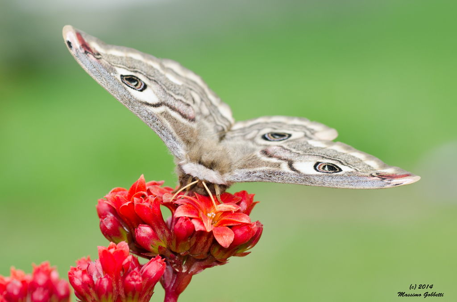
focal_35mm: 135
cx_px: 228
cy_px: 151
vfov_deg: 10.1
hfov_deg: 15.2
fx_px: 1710
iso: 200
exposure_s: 1/250
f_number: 9
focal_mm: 90
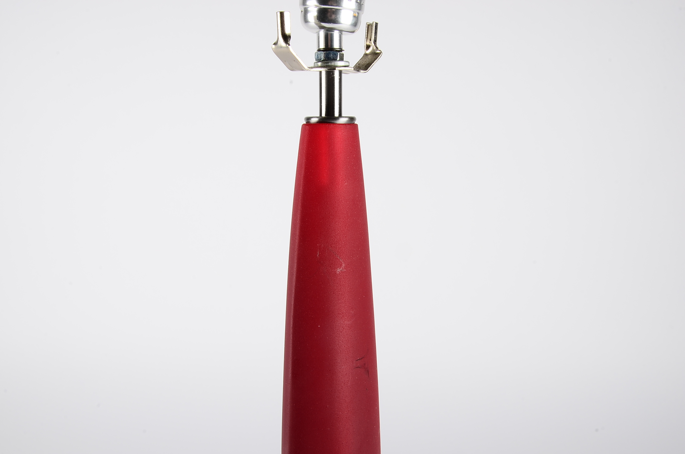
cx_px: 342
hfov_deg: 46.5
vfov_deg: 31.8
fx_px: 798
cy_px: 227
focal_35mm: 42
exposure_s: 1/125
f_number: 16
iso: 100
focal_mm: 28
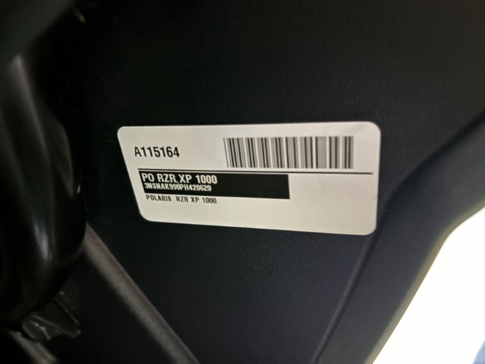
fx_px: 364
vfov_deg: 53.1
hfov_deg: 67.3
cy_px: 182
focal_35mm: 26
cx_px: 242
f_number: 1.6
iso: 2000
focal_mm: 5.96
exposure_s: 1/5
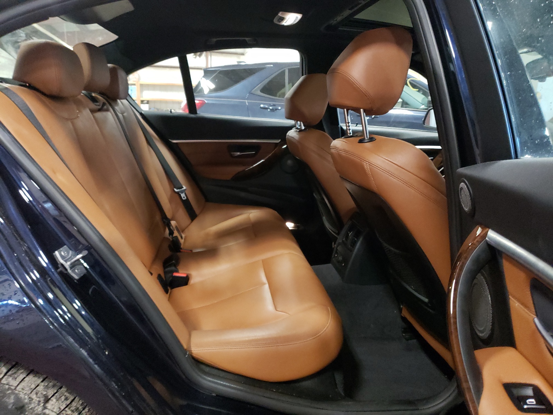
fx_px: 415
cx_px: 276
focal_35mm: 26
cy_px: 208
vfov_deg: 53.1
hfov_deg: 67.3
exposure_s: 1/24
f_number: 1.5
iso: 544
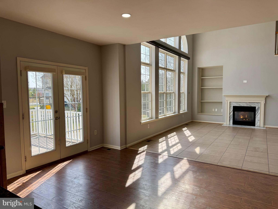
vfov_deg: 56.8
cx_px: 139
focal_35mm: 24
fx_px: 193
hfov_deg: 71.6
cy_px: 104
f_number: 1.78
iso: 80
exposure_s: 1/782
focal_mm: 6.76
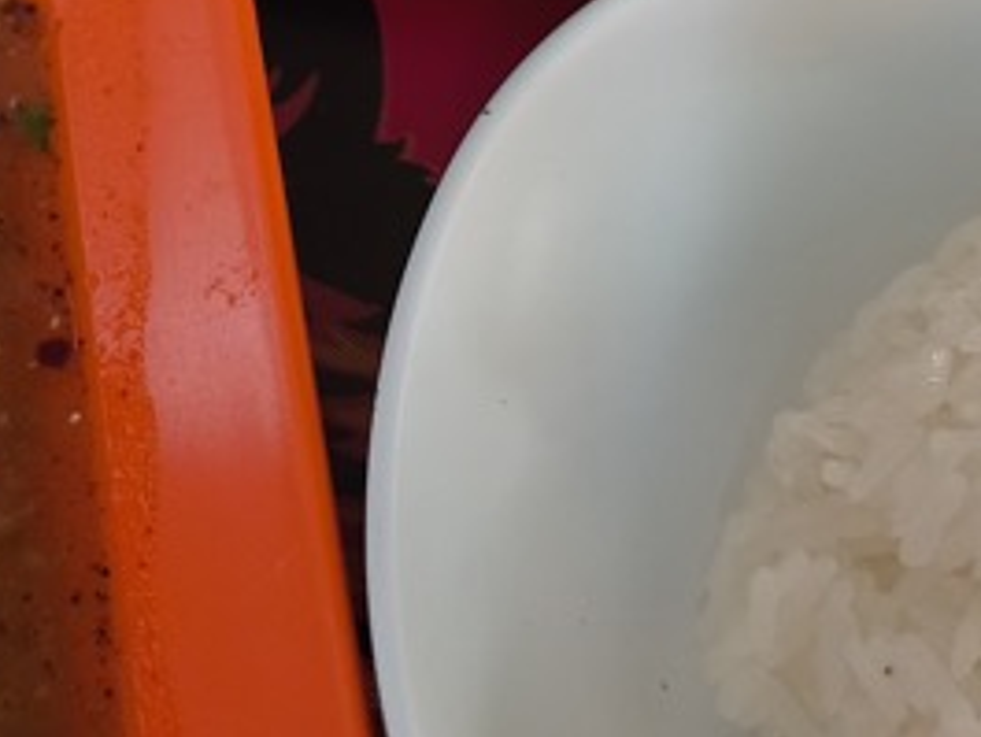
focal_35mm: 104
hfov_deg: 18.5
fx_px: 2949
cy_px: 159
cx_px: 33
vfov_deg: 14.2
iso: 250
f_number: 1.6
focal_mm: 6.57
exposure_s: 1/100
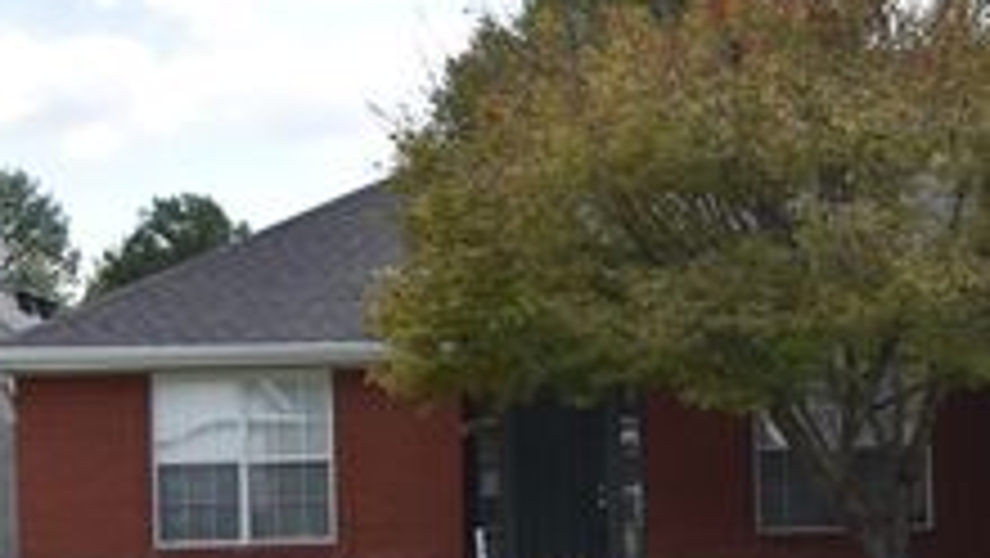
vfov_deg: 13.0
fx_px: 2443
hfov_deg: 22.3
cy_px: 439
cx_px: 909
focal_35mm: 93
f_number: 6.3
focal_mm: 26
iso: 100
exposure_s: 1/200
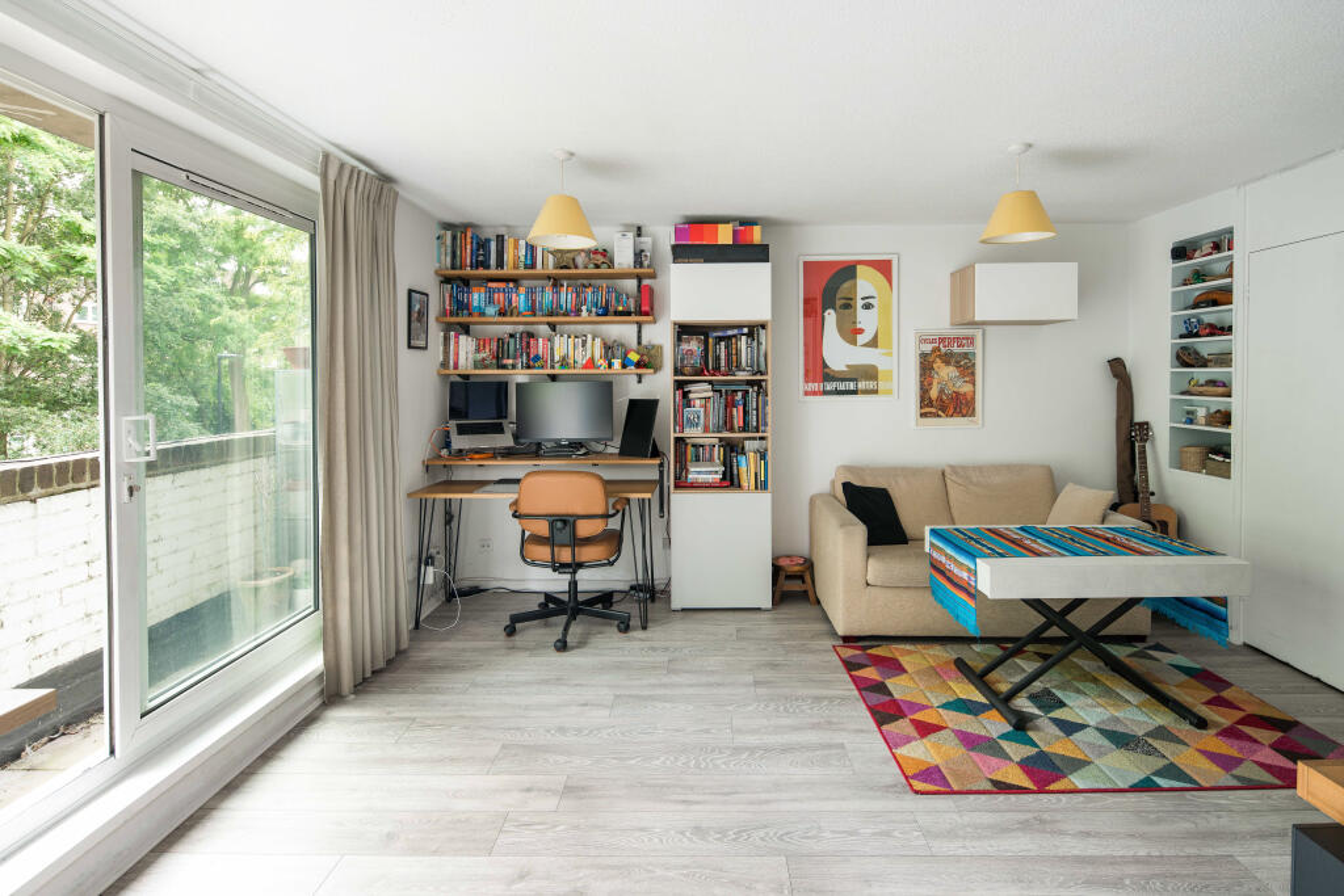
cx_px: 672
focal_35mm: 17
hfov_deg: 93.3
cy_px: 448
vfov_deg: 70.5
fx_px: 635
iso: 250
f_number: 8
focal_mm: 17
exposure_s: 1/6
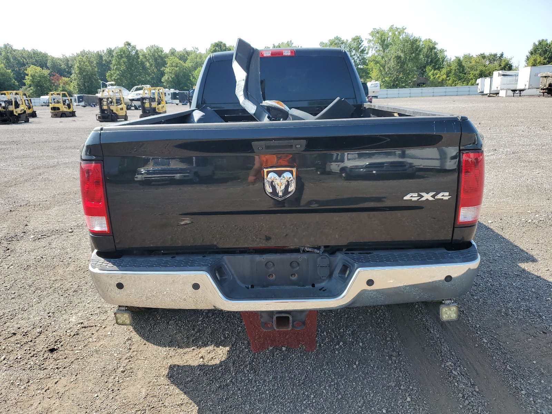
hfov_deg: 67.3
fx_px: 415
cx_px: 276
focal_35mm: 26
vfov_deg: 53.1
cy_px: 207
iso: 50
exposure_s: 1/1250
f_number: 1.5
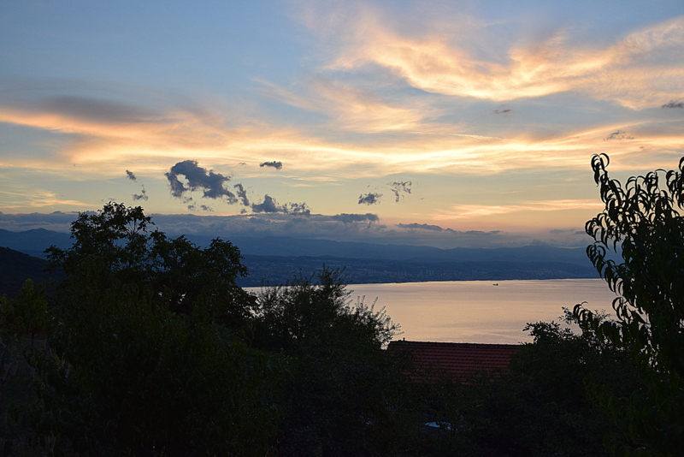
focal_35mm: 39
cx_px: 342
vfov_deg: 34.2
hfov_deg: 49.5
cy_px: 228
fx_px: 741
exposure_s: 1/60
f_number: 8
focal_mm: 26
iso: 400
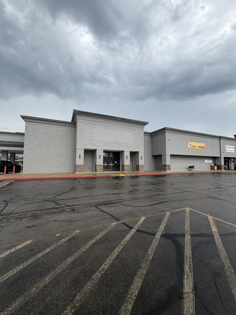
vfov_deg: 102.1
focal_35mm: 14
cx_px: 118
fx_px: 127
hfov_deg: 85.7
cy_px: 158
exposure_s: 1/607
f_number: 2.2
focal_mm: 2.22
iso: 40
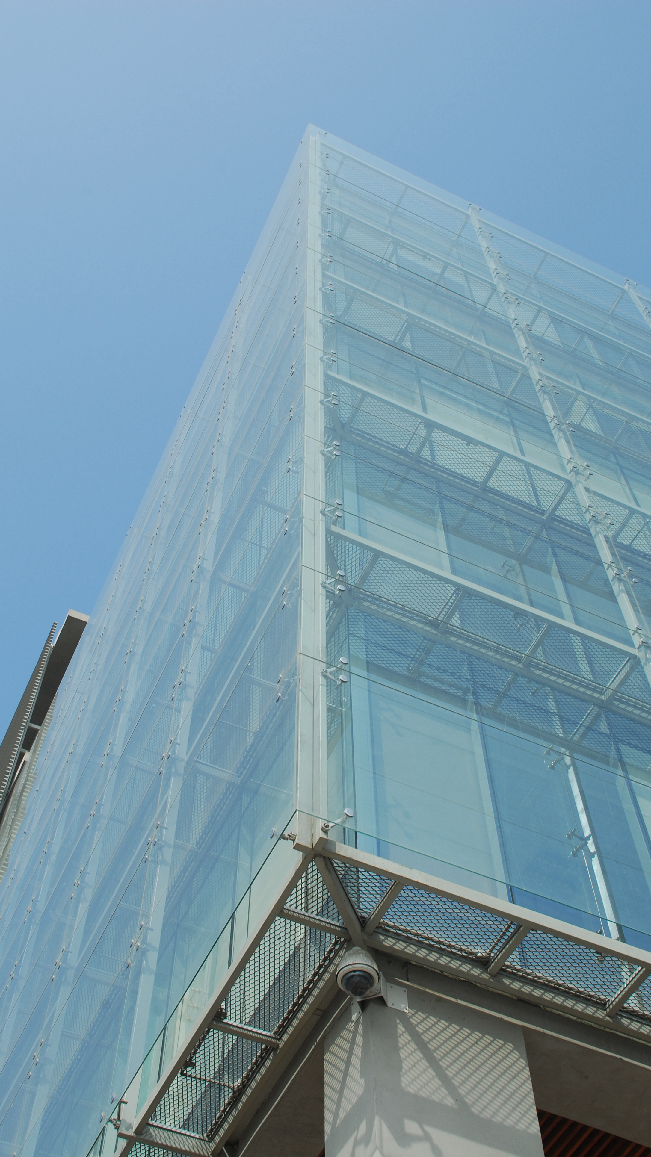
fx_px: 1258
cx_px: 321
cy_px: 578
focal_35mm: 41
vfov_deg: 49.4
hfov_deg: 29.0
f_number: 13
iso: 100
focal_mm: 26
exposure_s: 1/80
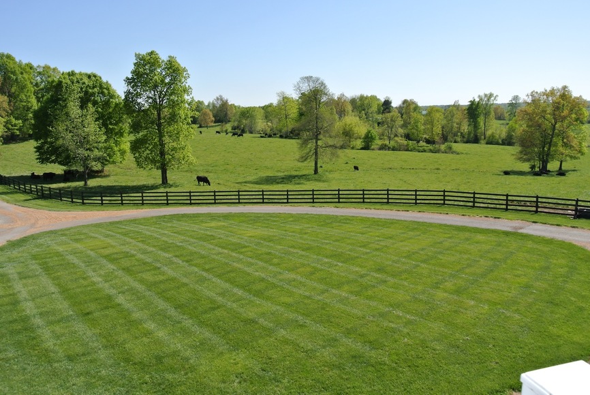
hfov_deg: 67.3
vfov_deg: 48.1
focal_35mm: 27
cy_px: 198
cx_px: 295
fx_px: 443
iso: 100
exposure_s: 1/250
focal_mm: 10
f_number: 7.1
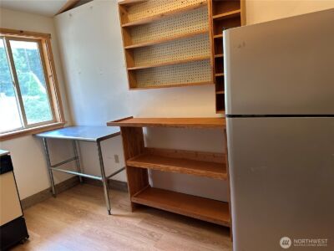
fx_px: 232
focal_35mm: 24
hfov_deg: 71.6
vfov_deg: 56.8
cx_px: 167
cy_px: 126
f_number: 1.78
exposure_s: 1/120
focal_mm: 6.86
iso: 200
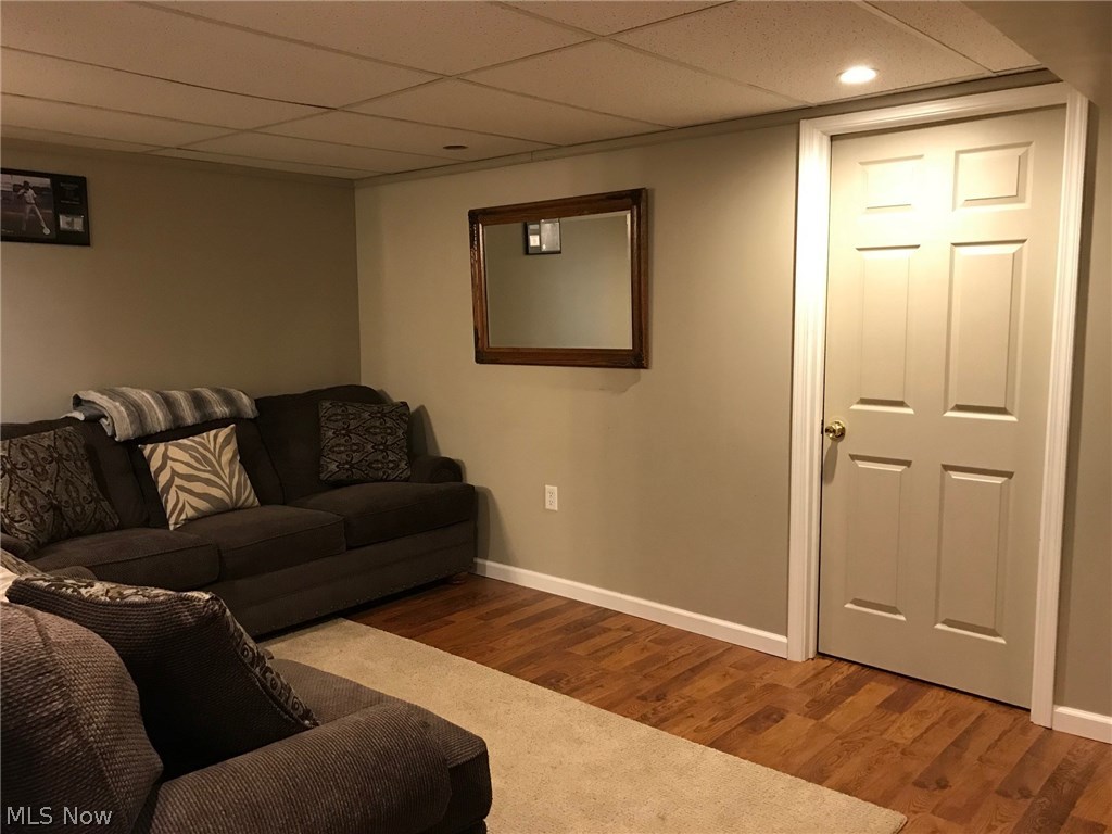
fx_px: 899
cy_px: 417
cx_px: 556
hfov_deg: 63.4
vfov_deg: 49.7
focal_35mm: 28
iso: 80
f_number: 1.8
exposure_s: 1/15
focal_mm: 3.99
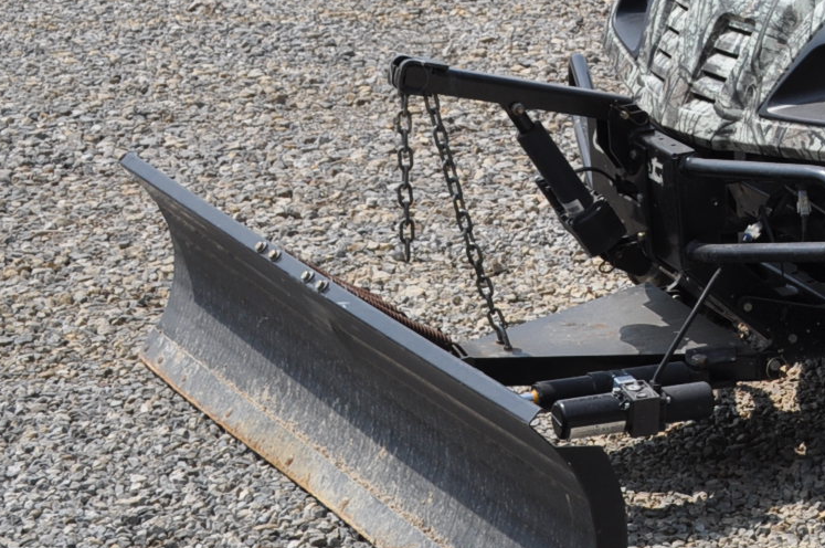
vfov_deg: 12.1
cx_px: 1131
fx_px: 2563
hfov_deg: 17.0
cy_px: 84
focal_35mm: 112
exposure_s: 1/320
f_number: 9
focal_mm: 26
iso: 200
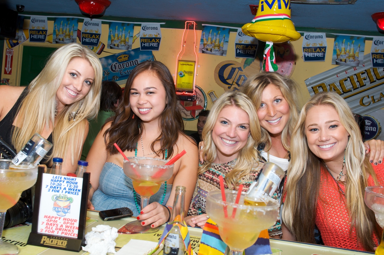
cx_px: 192
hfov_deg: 46.5
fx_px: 447
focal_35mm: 42
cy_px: 128
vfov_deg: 31.8
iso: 400
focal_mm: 28
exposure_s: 1/200
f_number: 6.3
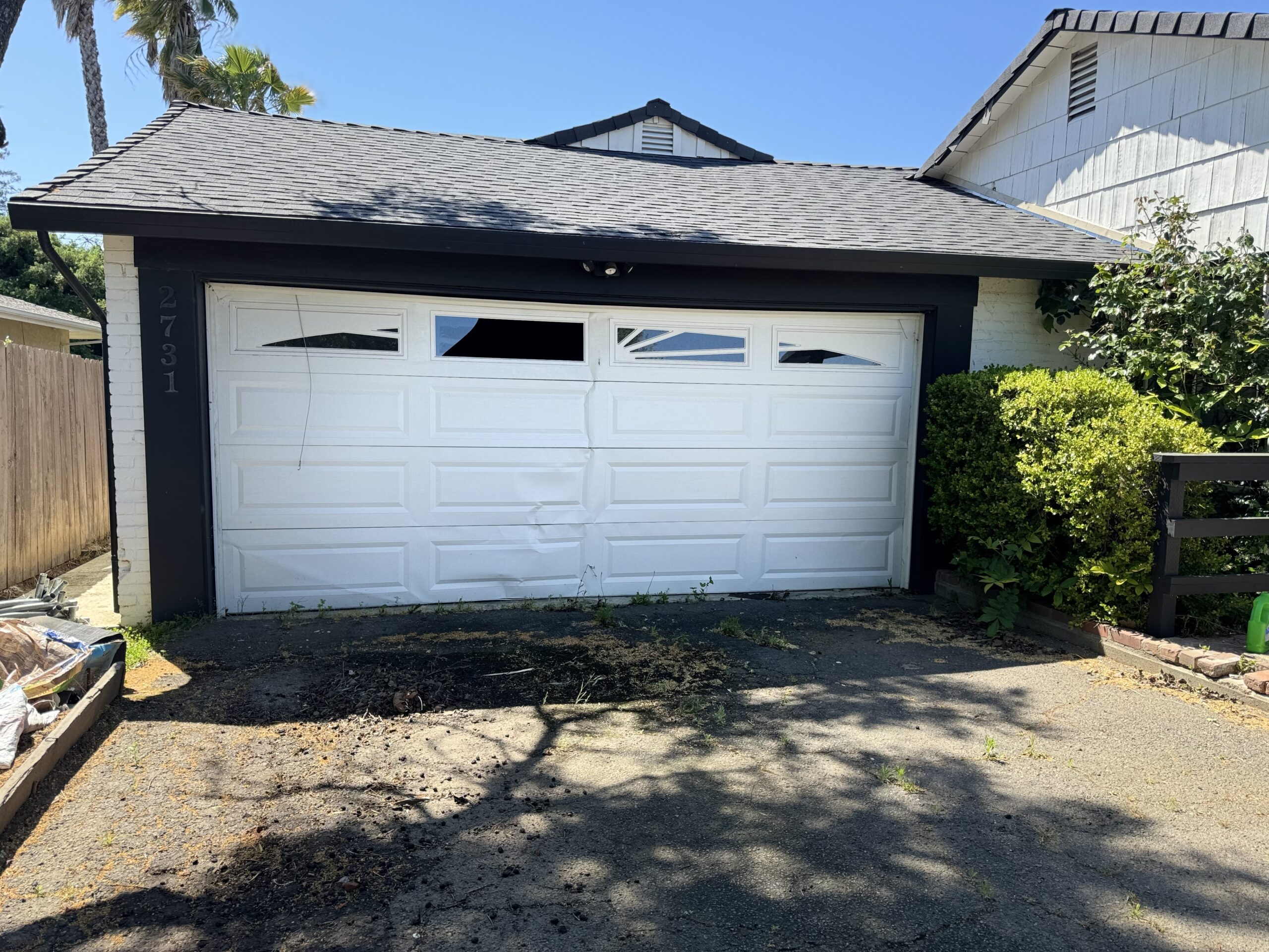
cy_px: 476
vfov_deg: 56.8
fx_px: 880
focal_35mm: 24
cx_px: 634
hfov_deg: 71.6
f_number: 1.78
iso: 80
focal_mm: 6.76
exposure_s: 1/1339
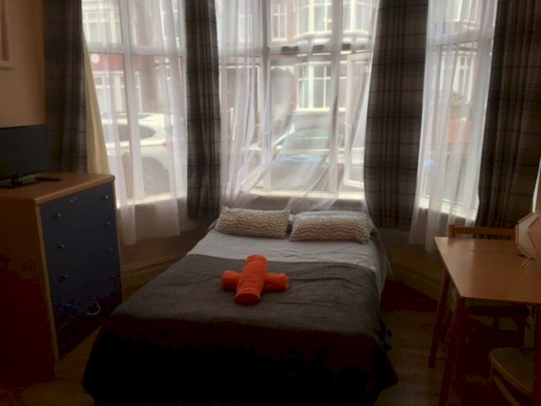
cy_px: 203
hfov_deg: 61.7
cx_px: 270
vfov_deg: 48.2
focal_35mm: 29
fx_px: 453
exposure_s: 1/33
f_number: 2.2
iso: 40
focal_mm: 4.15
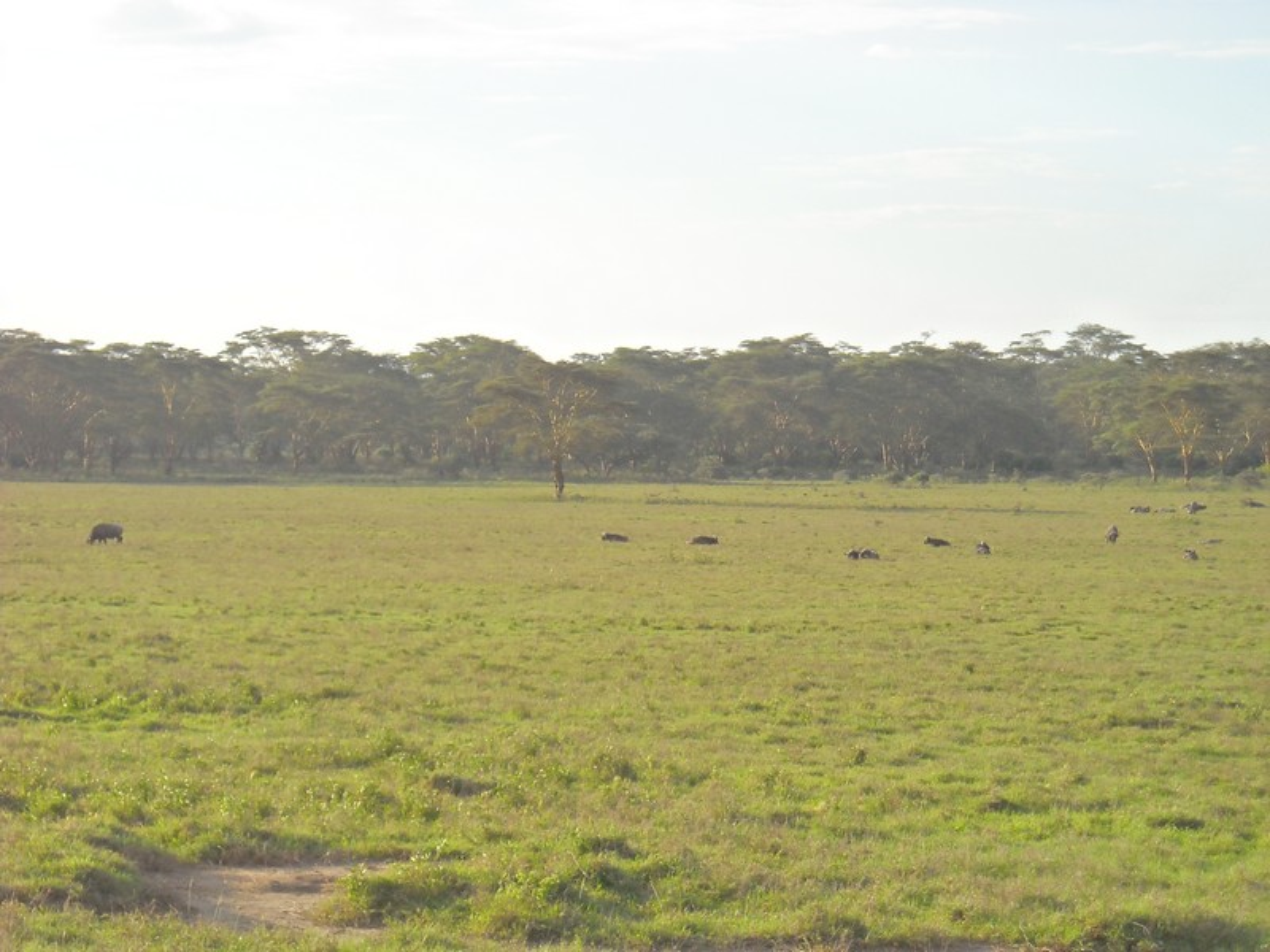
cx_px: 635
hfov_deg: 18.7
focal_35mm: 105
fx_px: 3852
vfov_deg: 14.1
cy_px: 476
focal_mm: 17.1
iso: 67
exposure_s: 1/250
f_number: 4.7
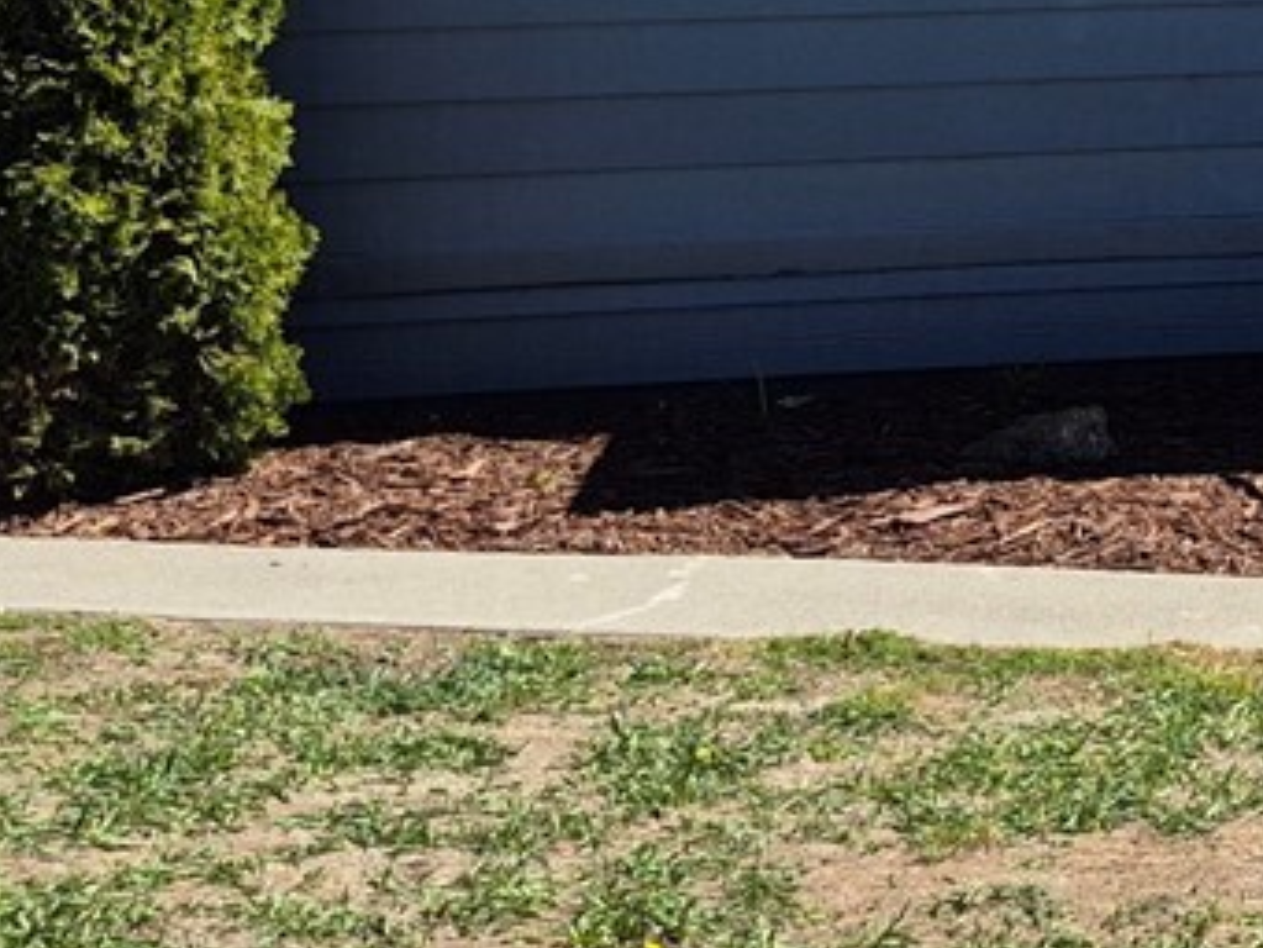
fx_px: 3942
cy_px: -63
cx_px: 1933
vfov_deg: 13.5
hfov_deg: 16.5
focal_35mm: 108
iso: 25
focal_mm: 5.4
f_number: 1.8
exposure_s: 1/1908
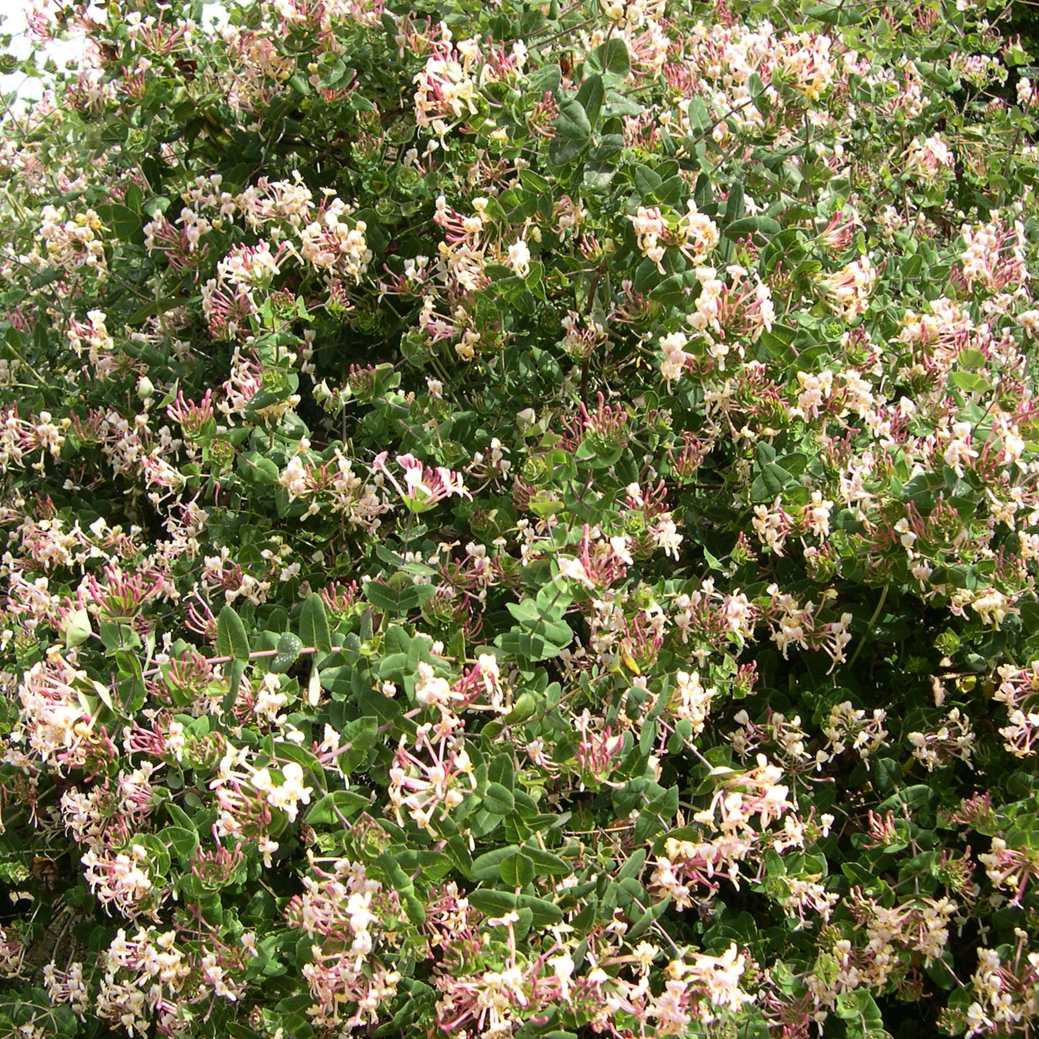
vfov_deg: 37.6
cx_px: 432
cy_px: 520
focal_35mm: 45
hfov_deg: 37.4
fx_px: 1528
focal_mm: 8
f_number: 2.8
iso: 100
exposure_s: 1/637
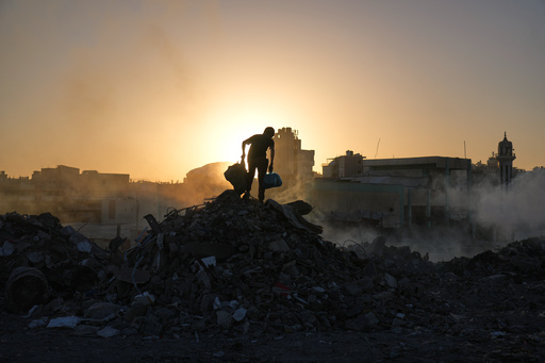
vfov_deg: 28.6
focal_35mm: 47
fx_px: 711
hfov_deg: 41.9
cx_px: 272
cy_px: 182
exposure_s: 1/4000
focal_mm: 47
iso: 160
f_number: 4
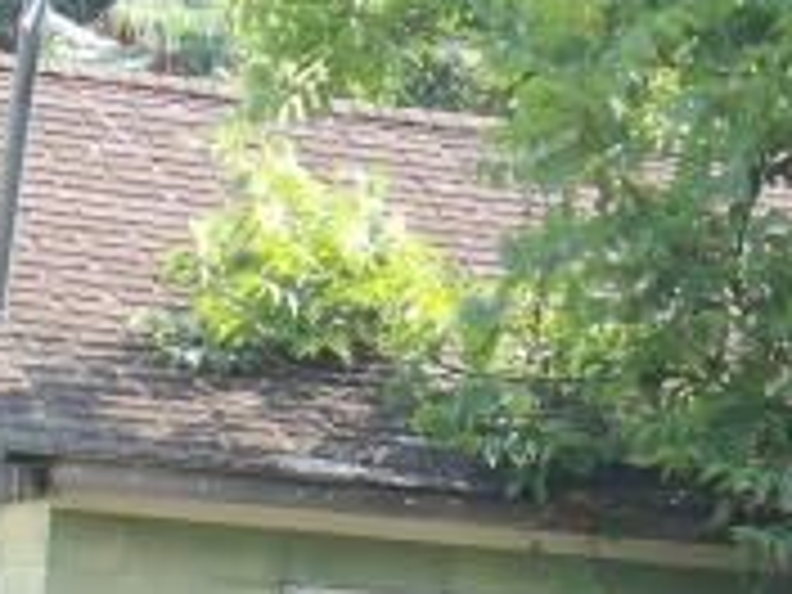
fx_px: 8488
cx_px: 693
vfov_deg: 4.0
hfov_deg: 5.3
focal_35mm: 371
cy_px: 756
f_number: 4.2
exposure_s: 1/100
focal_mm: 18.2
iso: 109
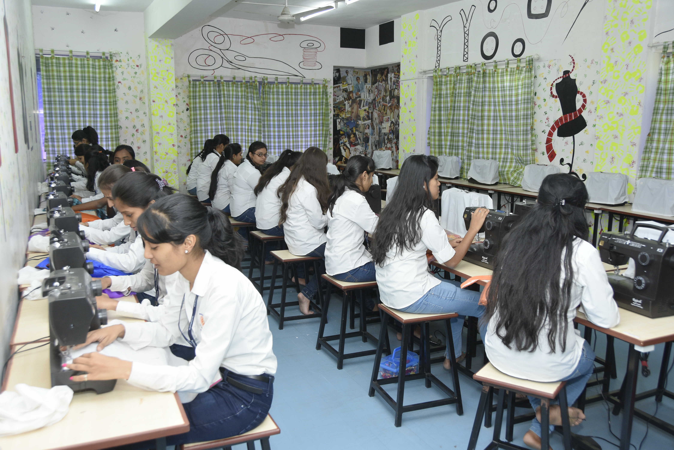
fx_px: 618
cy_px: 225
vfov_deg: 40.0
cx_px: 337
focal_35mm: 33
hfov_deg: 57.2
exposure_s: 1/125
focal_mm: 22
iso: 640
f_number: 4.5
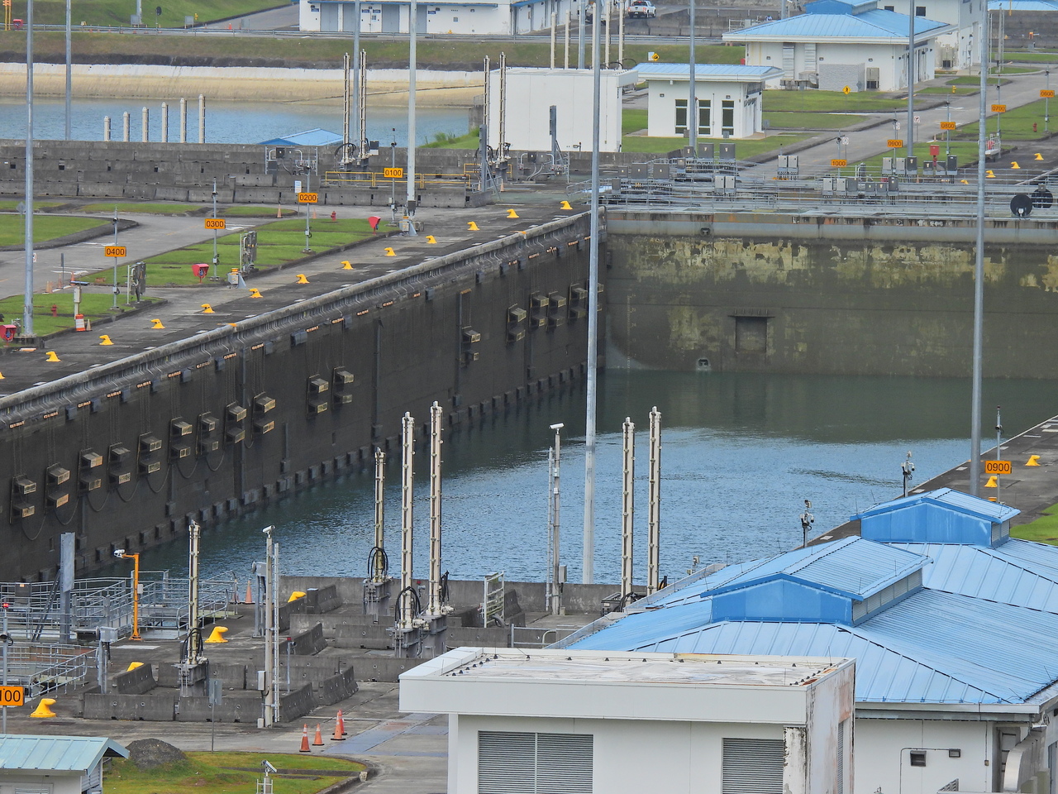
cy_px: 397
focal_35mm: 450
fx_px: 13754
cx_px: 529
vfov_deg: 3.3
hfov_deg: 4.4
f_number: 5
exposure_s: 1/640
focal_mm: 80.3
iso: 100
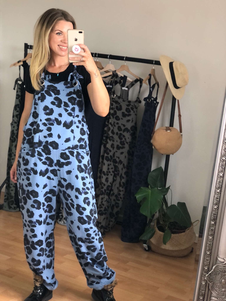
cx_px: 113
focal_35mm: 57
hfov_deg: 25.7
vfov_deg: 33.8
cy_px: 150
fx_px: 496
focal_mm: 6.6
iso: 125
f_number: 2.8
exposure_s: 1/30
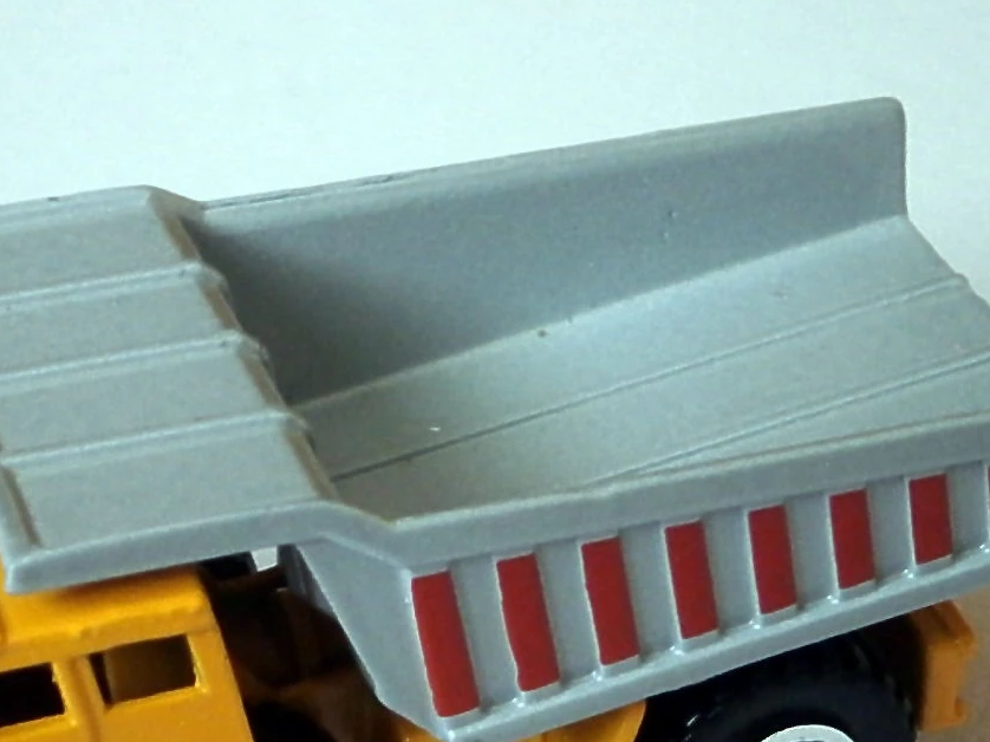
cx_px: 489
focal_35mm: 82
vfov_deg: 17.8
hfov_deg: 23.8
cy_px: 587
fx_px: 2344
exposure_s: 1/40
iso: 320
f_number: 3.4
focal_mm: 8.3
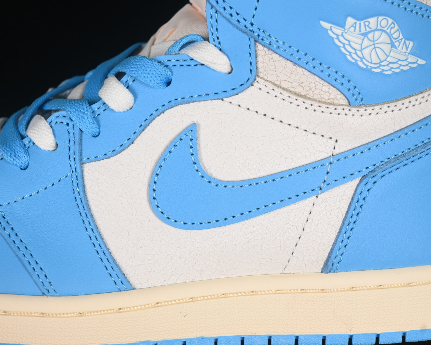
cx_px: 196
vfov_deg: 18.1
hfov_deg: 22.5
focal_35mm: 85
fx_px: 1084
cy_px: 173
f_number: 7.1
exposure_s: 1/80
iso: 160
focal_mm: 50
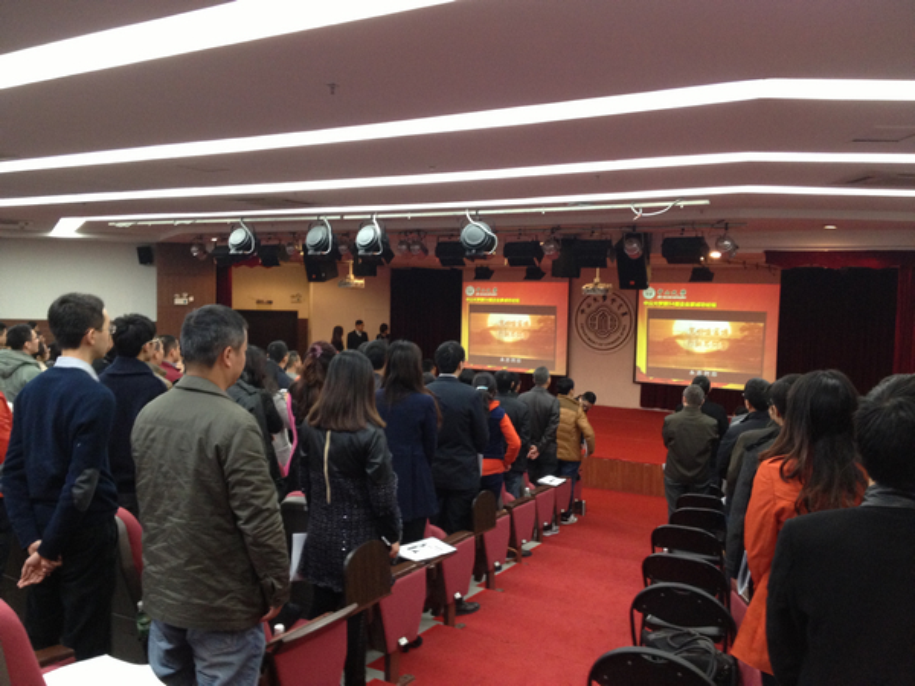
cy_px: 343
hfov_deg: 52.6
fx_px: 925
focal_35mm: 35
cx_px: 458
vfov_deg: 40.7
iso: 200
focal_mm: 4.28
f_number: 2.4
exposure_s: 1/20
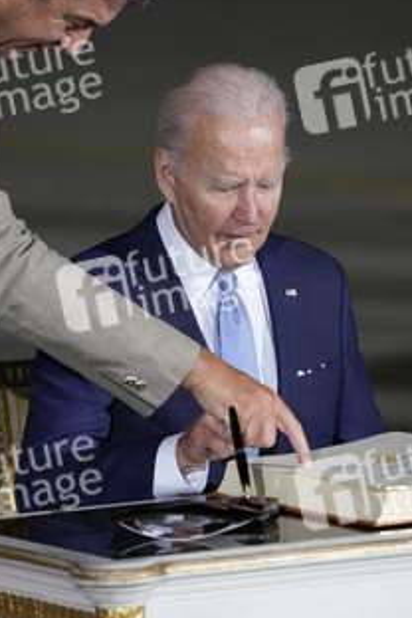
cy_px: 384
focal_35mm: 438
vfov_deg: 4.7
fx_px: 7518
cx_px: 216
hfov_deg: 3.1
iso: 1250
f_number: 5.6
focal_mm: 342
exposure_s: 1/250
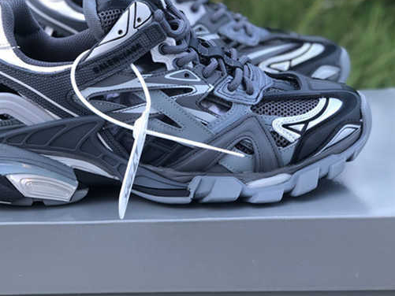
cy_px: 80
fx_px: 947
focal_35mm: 83
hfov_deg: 23.5
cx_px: 139
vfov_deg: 17.7
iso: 20
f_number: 2.4
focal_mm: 6
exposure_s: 1/60
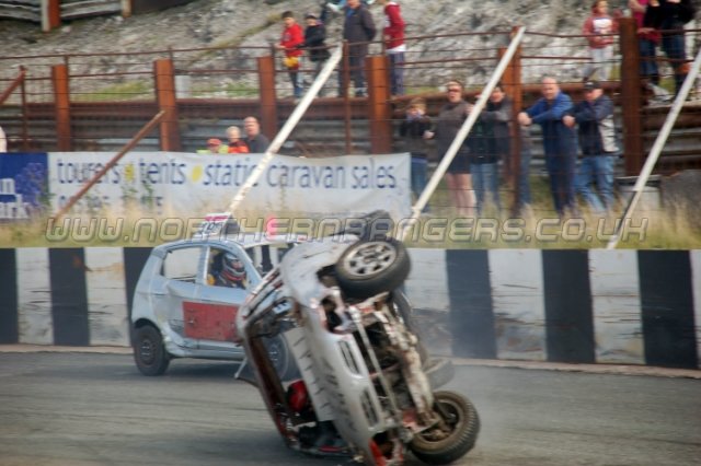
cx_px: 350
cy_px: 233
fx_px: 3386
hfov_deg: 11.8
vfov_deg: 7.9
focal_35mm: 174
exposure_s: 1/500
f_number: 6
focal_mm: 116
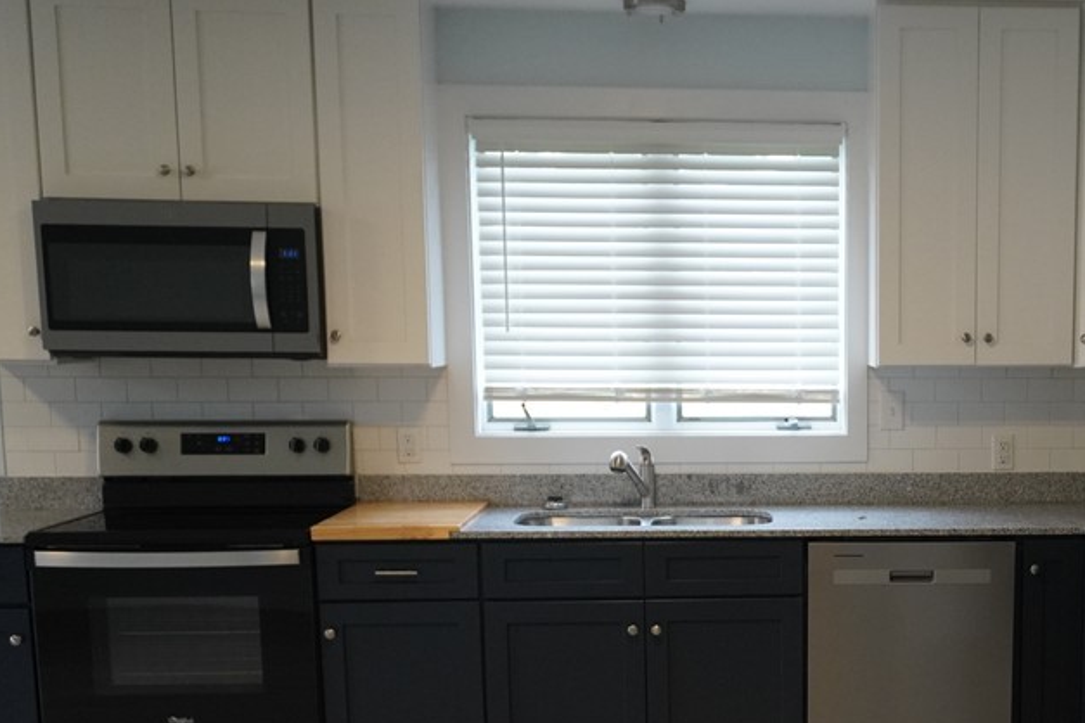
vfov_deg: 25.5
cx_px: 851
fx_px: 1567
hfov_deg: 37.0
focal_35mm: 52
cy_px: 595
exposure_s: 1/160
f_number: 4
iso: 1600
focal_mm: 20
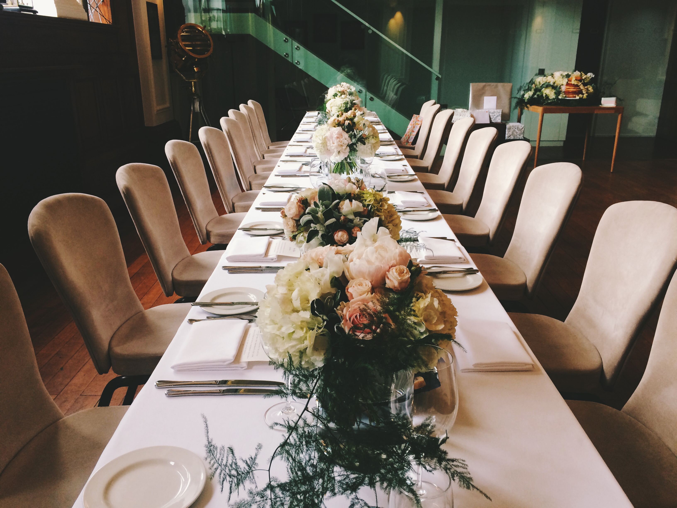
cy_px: 254
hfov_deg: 61.7
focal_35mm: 29
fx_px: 567
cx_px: 338
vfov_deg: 48.2
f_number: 2.2
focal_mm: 4.15
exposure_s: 1/33
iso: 50
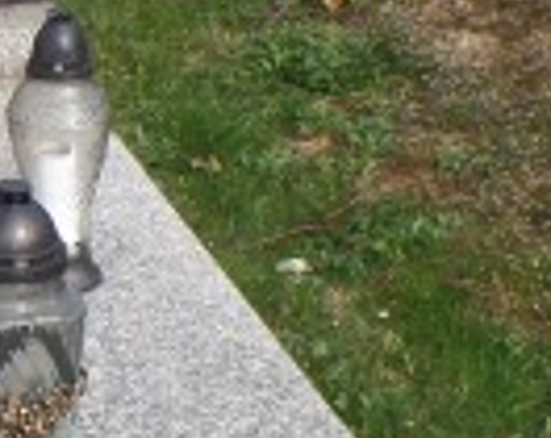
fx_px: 1774
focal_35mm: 109
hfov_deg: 16.8
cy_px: 221
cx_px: -121
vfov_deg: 14.1
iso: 100
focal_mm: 4.1
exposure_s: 1/750
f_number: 3.5
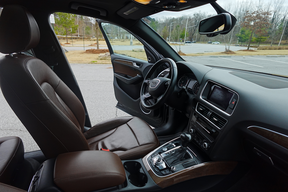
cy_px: 96
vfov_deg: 61.9
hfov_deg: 84.0
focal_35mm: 20
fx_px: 160
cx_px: 144
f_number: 2
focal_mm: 7.6
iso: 125
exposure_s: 1/2500
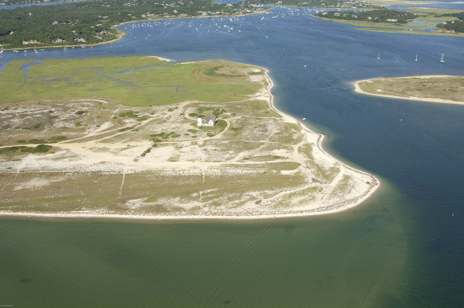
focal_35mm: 36
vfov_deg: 36.8
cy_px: 154
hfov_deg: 53.2
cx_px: 232
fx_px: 463
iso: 400
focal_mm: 24
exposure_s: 1/1000
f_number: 9
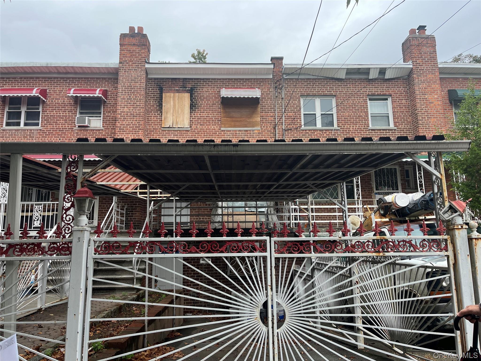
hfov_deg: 67.3
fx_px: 361
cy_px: 180
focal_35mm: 26
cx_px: 240
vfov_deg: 53.1
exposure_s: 1/493
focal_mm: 5.1
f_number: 1.6
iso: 50
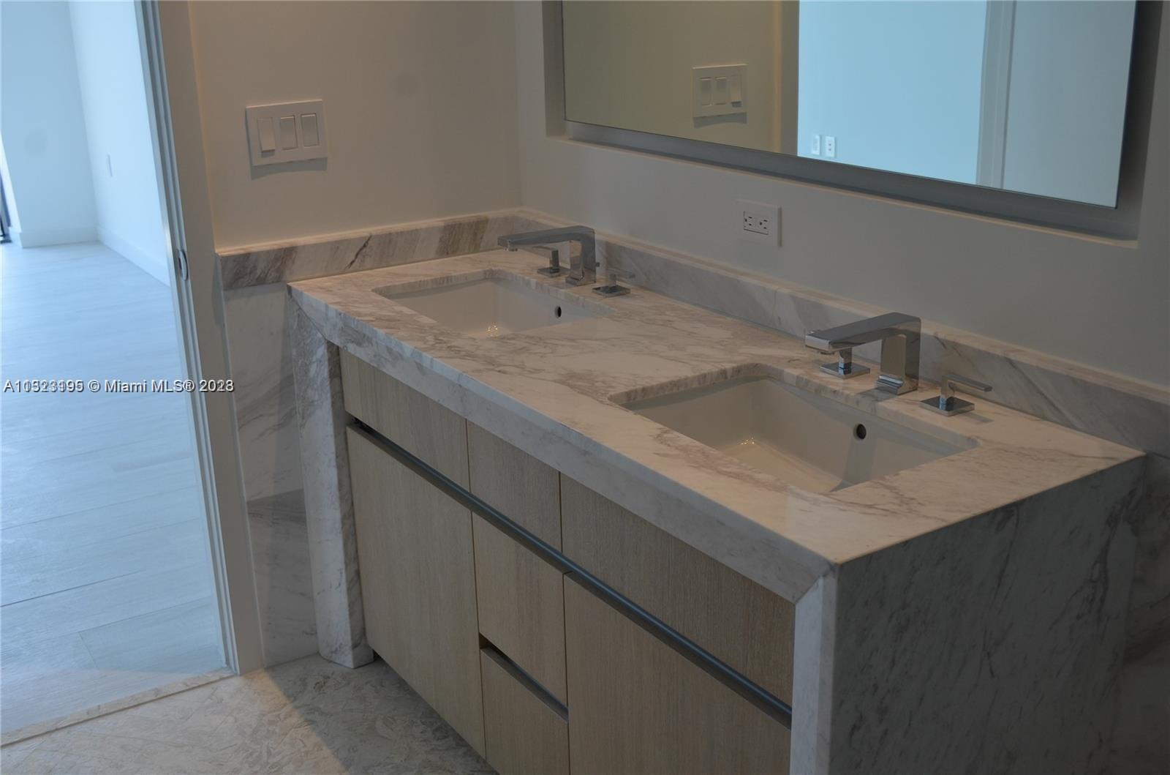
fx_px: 1265
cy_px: 388
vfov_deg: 34.0
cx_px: 585
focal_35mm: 39
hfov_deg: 49.7
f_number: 5.6
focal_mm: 26
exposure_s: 1/125
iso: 400
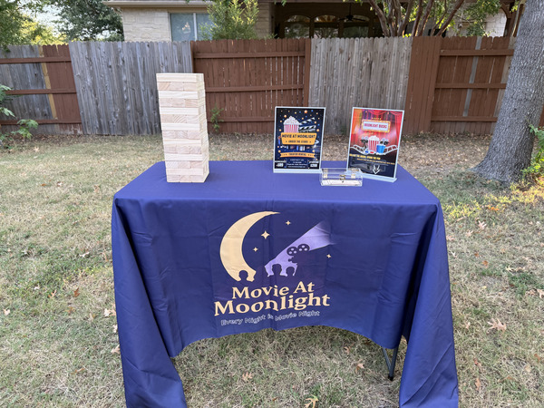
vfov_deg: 56.8
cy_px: 204
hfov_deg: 71.6
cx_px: 272
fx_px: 377
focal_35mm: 24
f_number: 1.78
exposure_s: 1/121
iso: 80
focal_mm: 6.76
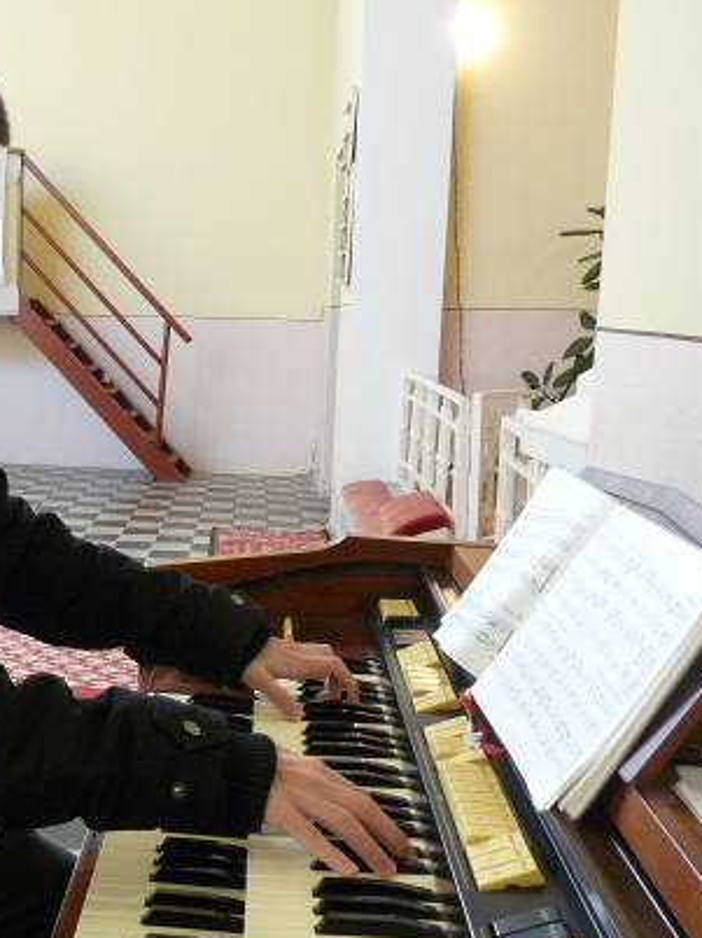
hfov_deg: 32.4
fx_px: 1164
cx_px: 119
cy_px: 481
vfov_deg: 43.9
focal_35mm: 43
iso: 400
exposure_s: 1/30
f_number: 2.8
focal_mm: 4.8
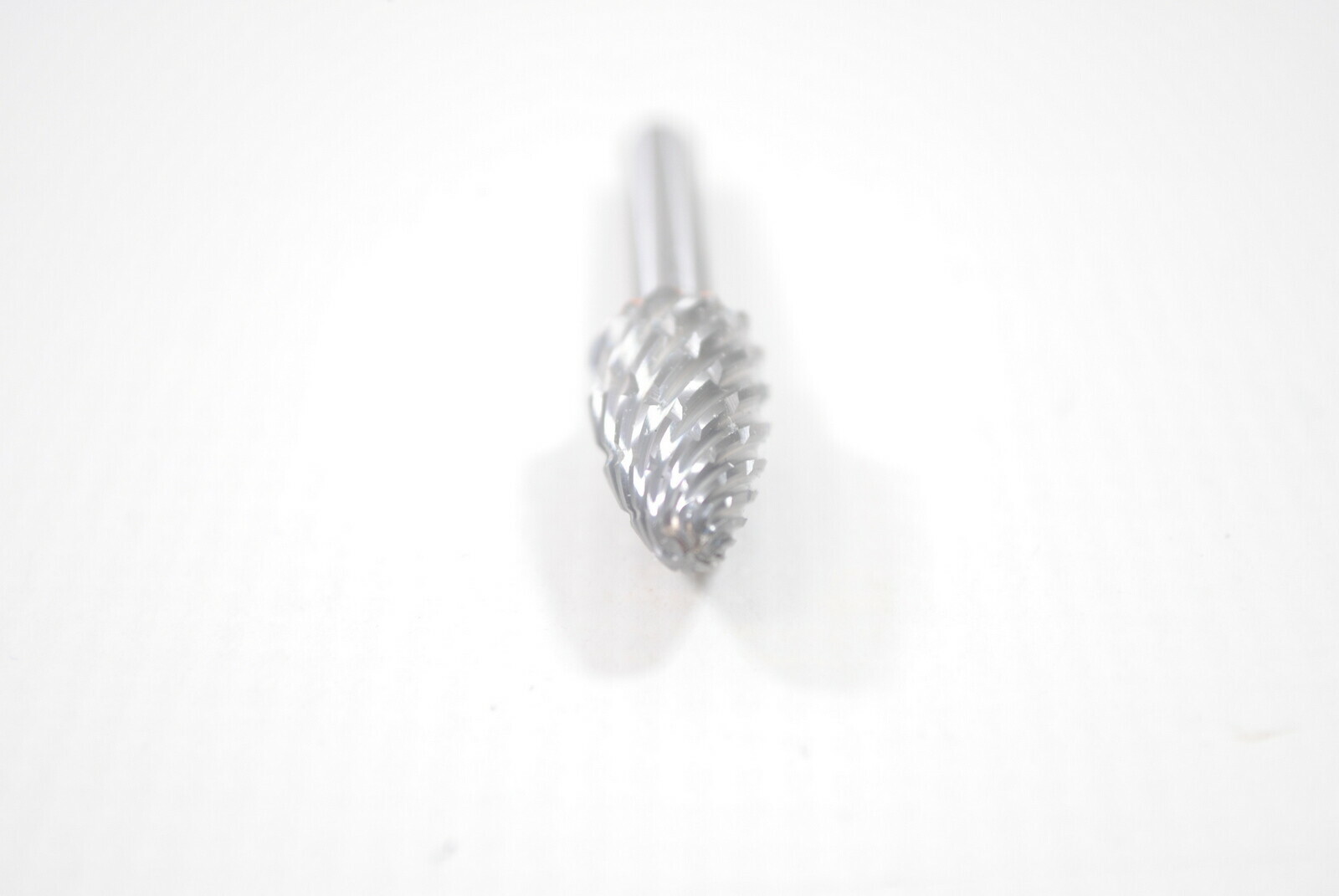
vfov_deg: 19.0
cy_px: 448
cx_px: 670
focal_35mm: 72
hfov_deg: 28.0
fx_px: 2681
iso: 400
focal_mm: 48
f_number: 5.6
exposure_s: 1/40
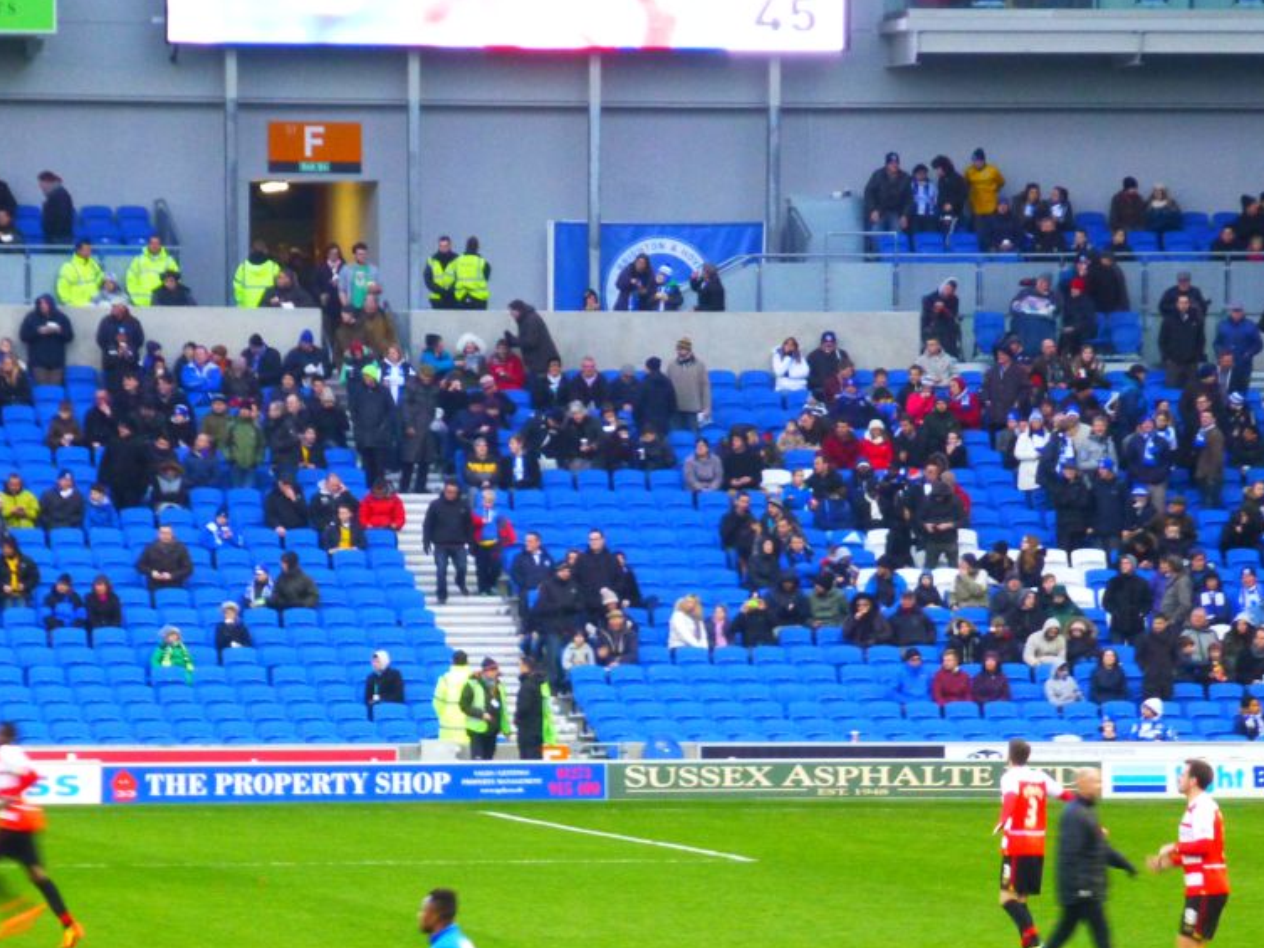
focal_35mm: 317
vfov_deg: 4.7
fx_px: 11577
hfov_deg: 6.2
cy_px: 638
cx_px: 668
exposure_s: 1/25
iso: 400
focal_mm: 35.6
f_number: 5.5
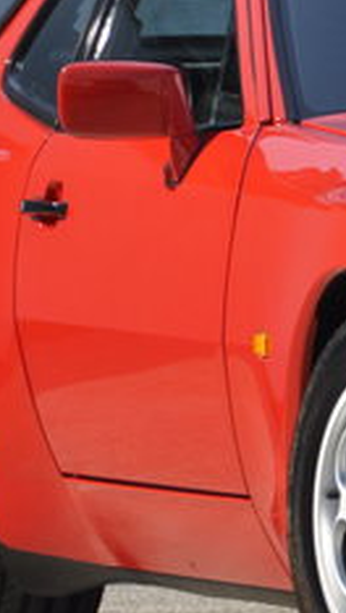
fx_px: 14241
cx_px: 765
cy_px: 301
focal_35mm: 875
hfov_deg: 1.4
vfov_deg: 2.5
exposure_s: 1/400
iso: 500
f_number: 6
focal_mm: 170
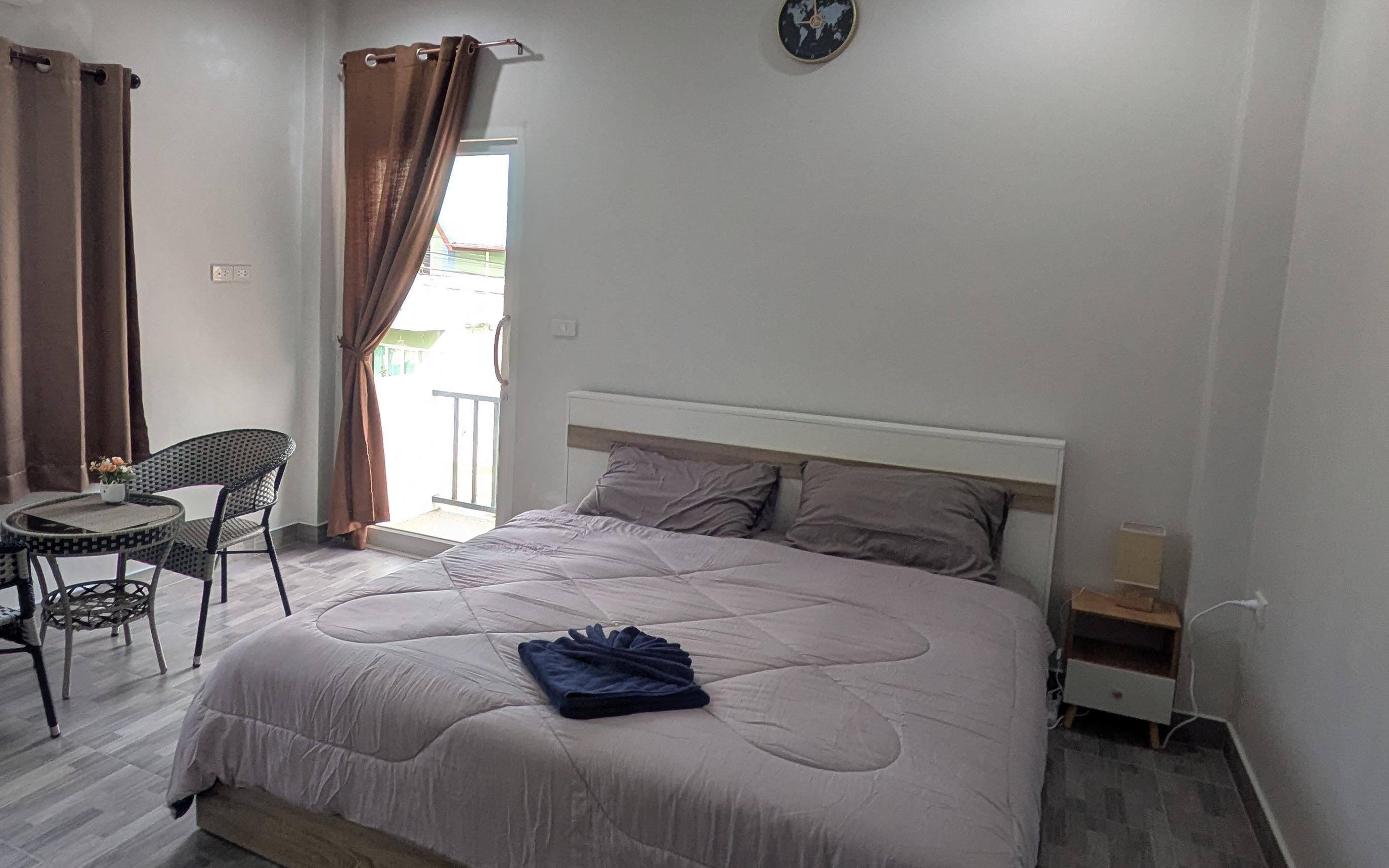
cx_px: 547
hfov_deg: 71.7
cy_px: 380
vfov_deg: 49.2
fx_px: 946
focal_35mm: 25
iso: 74
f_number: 2.2
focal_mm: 1.83
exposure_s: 1/50
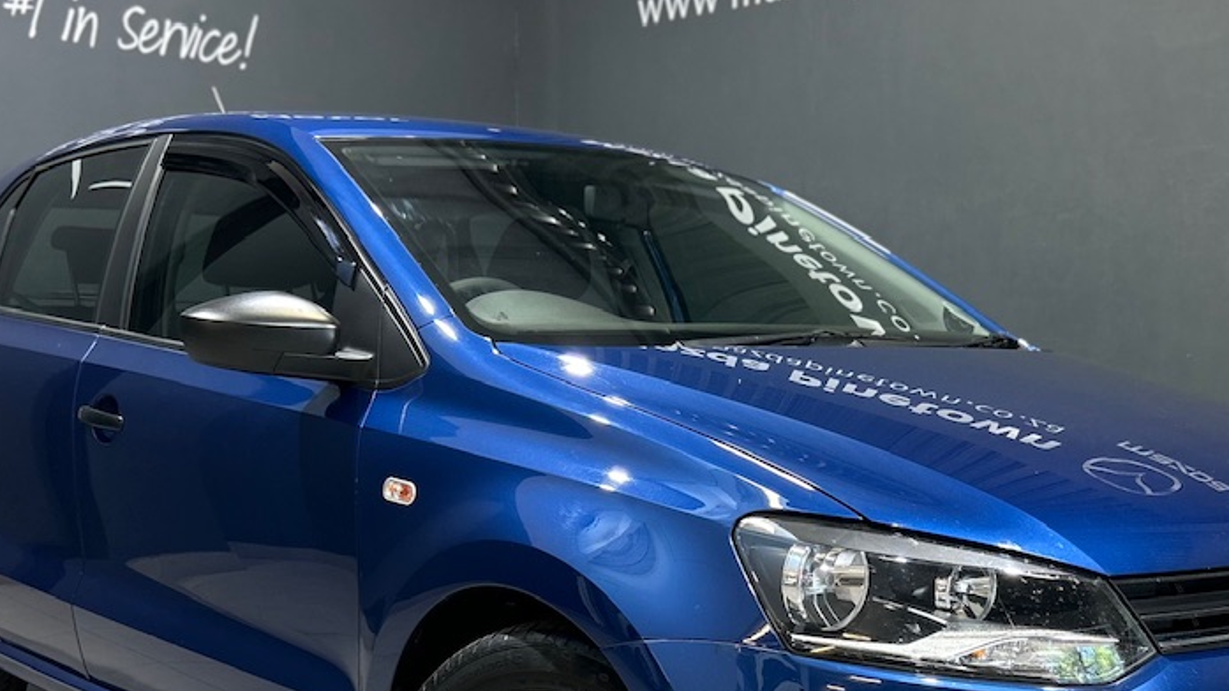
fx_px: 1695
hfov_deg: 39.6
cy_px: 591
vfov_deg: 22.6
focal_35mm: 52
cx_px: 763
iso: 80
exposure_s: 1/50
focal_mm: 5.7
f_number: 1.5
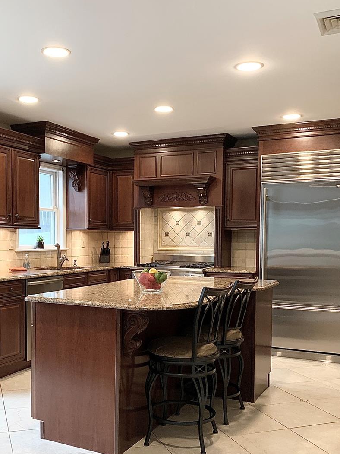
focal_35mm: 38
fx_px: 498
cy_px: 272
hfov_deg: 37.5
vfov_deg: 48.7
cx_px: 124
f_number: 1.8
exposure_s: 1/60
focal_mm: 4.25
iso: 100
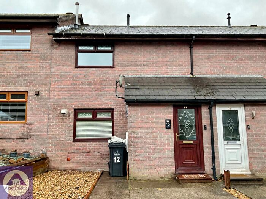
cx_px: 133
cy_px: 100
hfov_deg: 61.7
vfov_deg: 48.2
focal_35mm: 29
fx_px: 223
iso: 40
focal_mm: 3
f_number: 1.8
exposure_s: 1/122
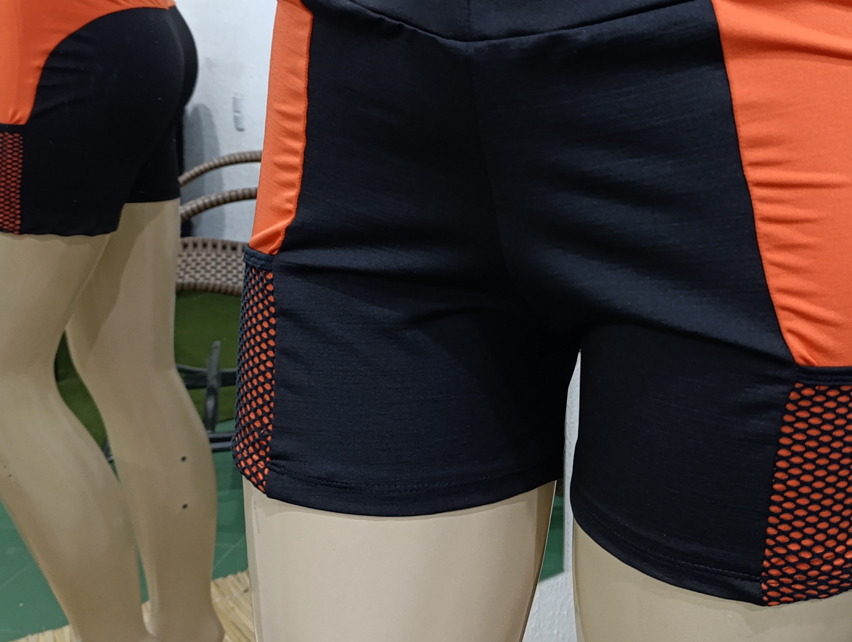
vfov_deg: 32.8
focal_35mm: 44
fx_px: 1084
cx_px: 568
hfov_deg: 42.3
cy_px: 249
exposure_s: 1/30
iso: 1000
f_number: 1.6
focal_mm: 6.14
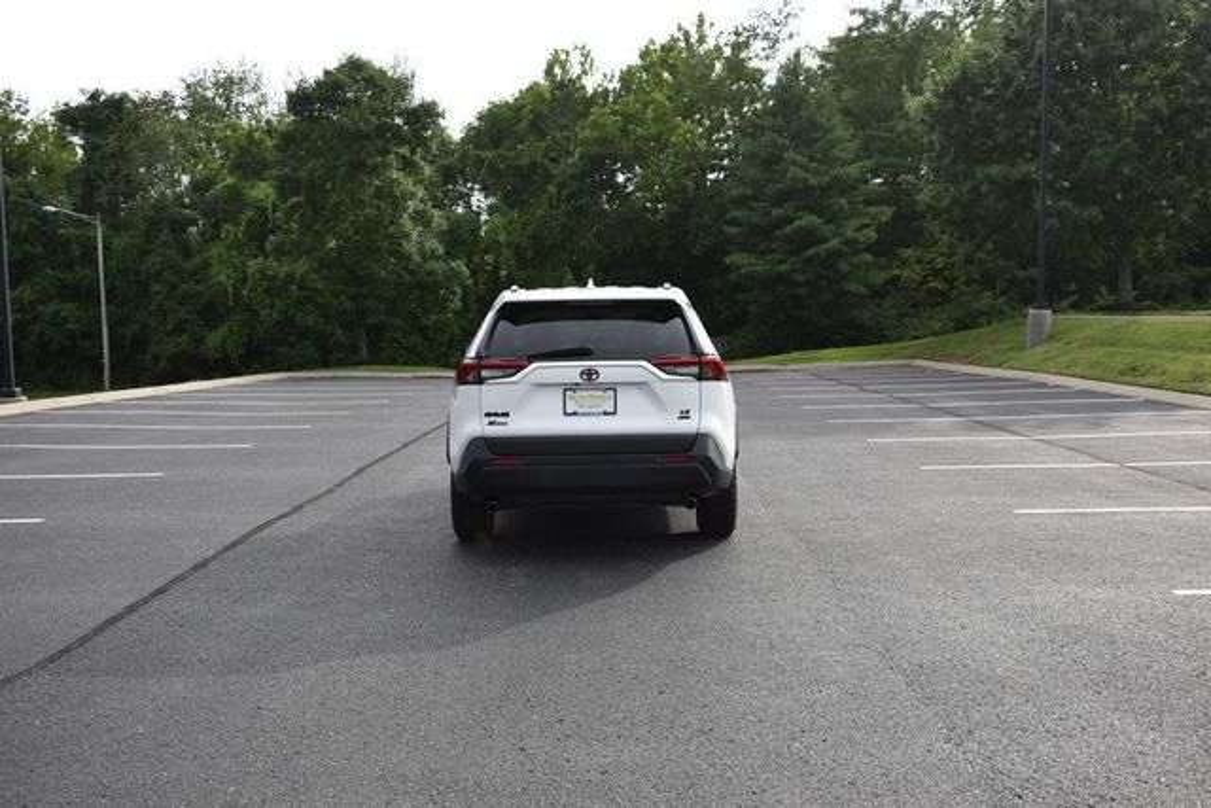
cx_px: 606
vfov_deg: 36.9
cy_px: 404
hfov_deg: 53.1
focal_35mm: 36
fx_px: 1211
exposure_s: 1/250
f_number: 5.6
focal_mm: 24
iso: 200
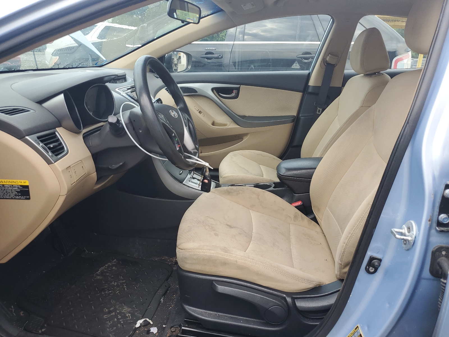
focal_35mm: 26
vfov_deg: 53.1
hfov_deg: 67.3
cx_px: 224
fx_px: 337
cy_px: 168
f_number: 1.5
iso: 50
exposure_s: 1/156
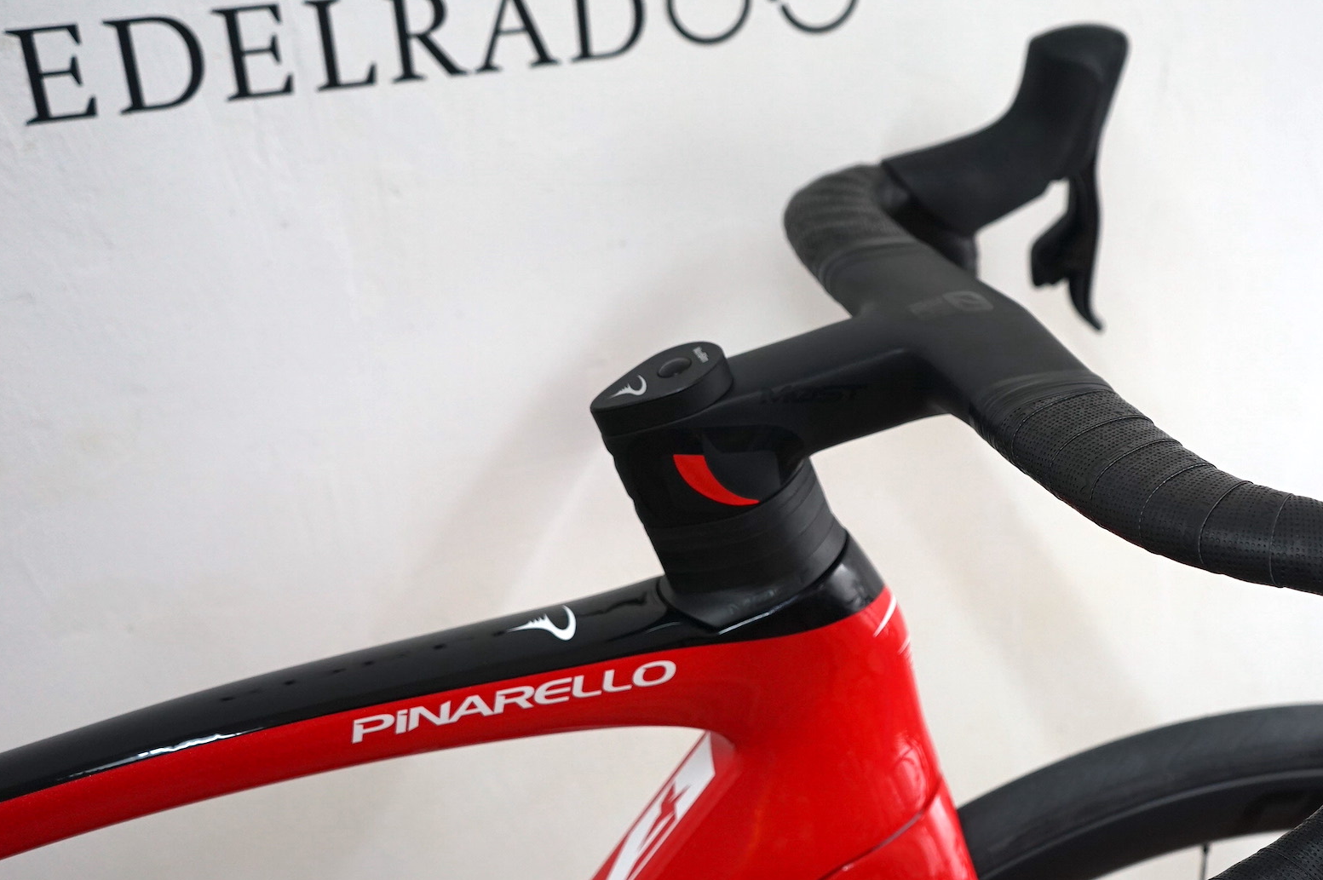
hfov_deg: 38.4
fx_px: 1873
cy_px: 546
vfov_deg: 26.4
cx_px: 904
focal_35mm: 51
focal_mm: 36
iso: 800
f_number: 4
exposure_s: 1/160
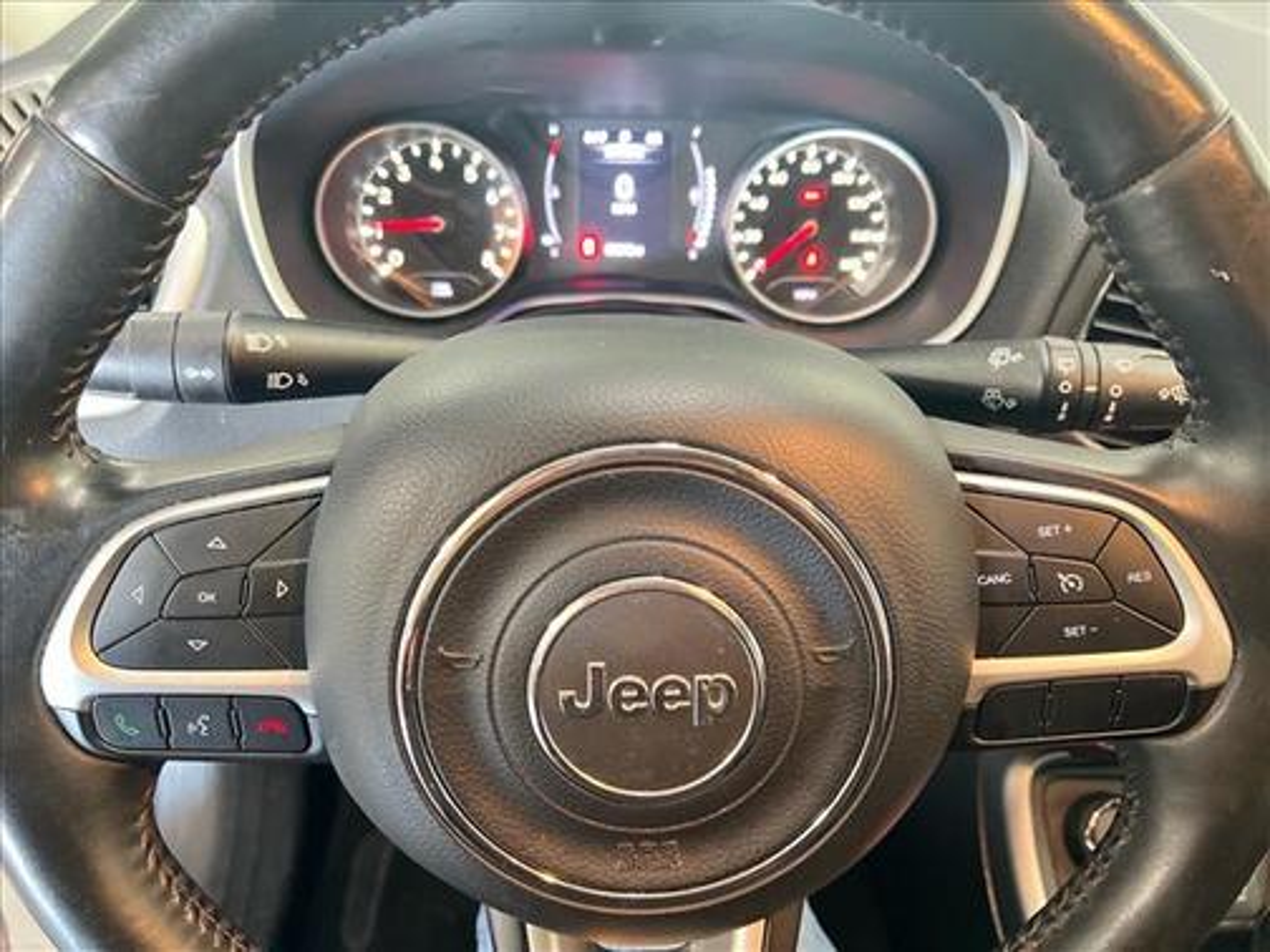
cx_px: 635
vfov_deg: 53.1
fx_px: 954
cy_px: 476
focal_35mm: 26
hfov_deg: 67.3
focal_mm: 5.7
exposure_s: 1/30
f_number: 1.5
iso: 640
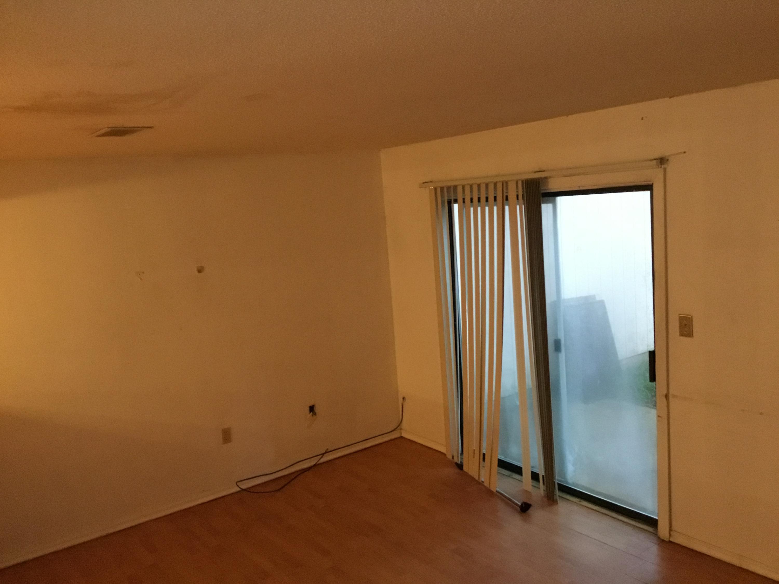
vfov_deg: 45.4
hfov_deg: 58.4
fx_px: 698
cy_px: 292
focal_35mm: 31
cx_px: 390
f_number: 2.4
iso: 320
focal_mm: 3.3
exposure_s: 1/15
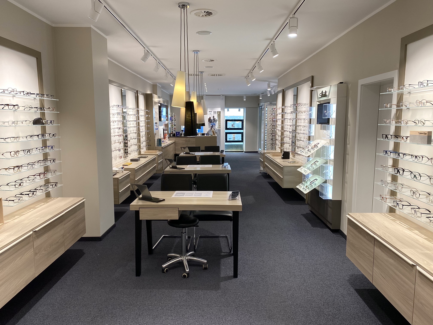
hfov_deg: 67.3
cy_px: 162
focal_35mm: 26
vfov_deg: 53.1
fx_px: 325
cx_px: 216
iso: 100
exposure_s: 1/100
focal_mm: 4.25
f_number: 1.8
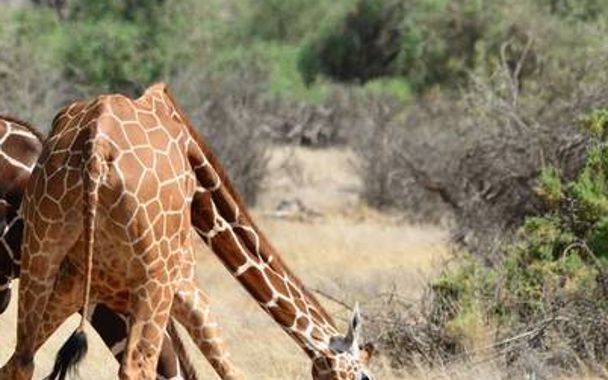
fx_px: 17592
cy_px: 240
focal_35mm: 1062
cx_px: 123
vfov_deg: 1.2
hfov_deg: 2.0
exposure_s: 1/500
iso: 200
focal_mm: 400
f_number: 7.1
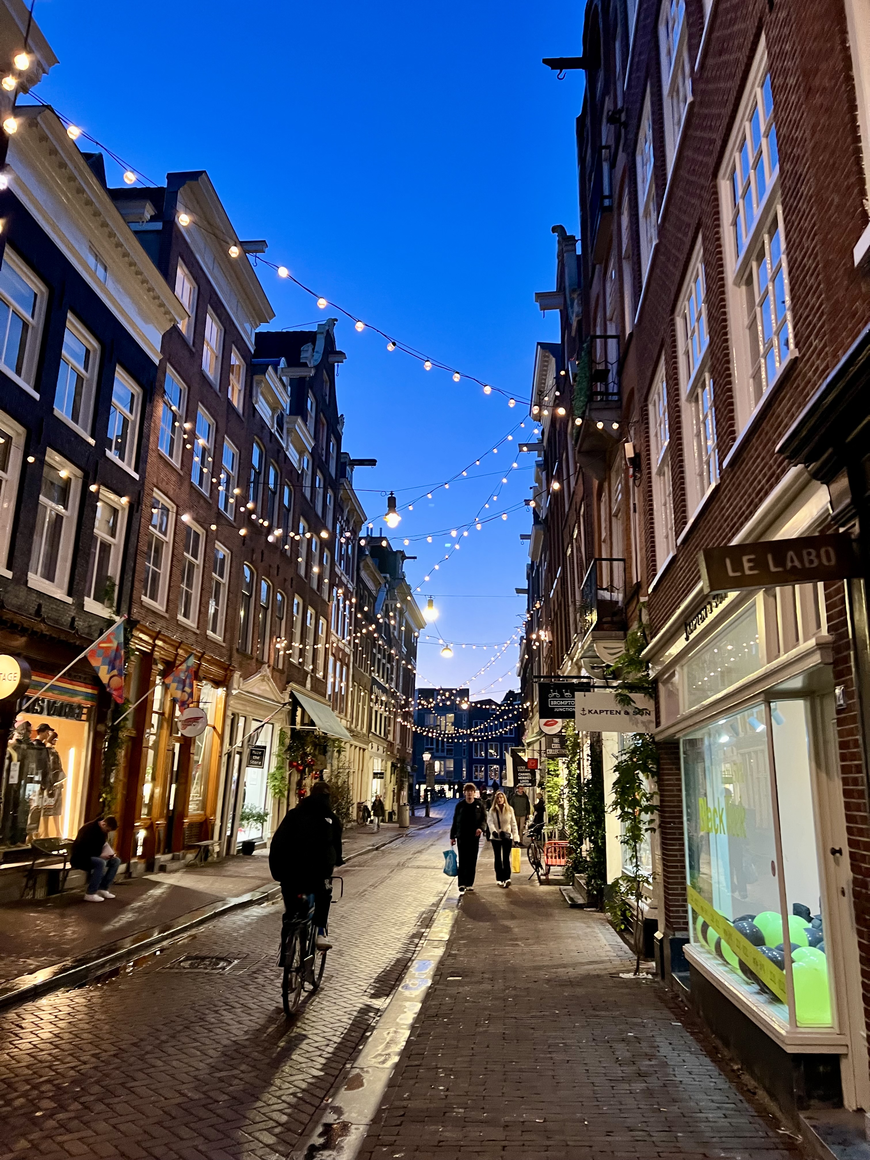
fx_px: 871
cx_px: 435
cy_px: 580
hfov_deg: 53.1
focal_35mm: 26
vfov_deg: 67.3
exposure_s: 1/50
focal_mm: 5.7
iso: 250
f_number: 1.5
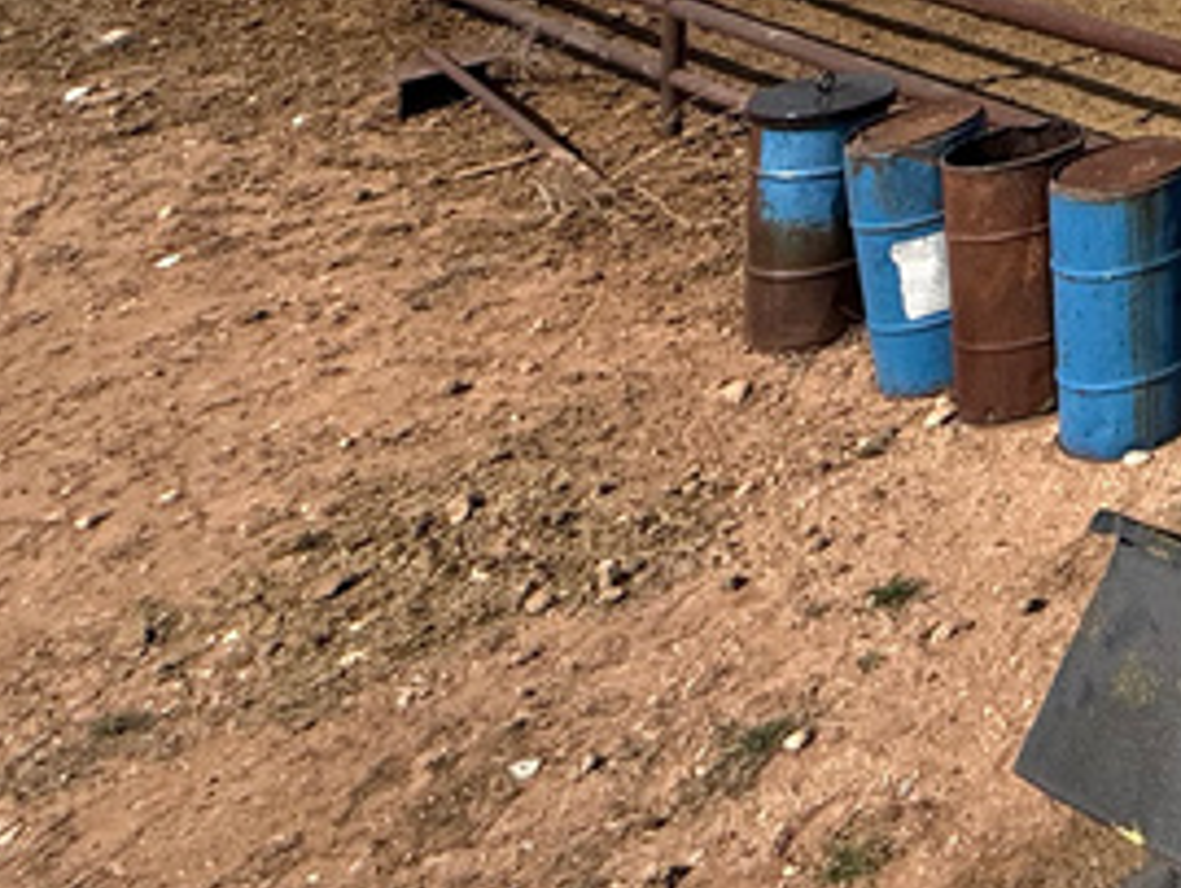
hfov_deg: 24.9
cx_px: 1890
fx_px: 1810
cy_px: -569
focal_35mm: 53
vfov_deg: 21.4
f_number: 2.2
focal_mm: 2.22
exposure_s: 1/4149
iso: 50
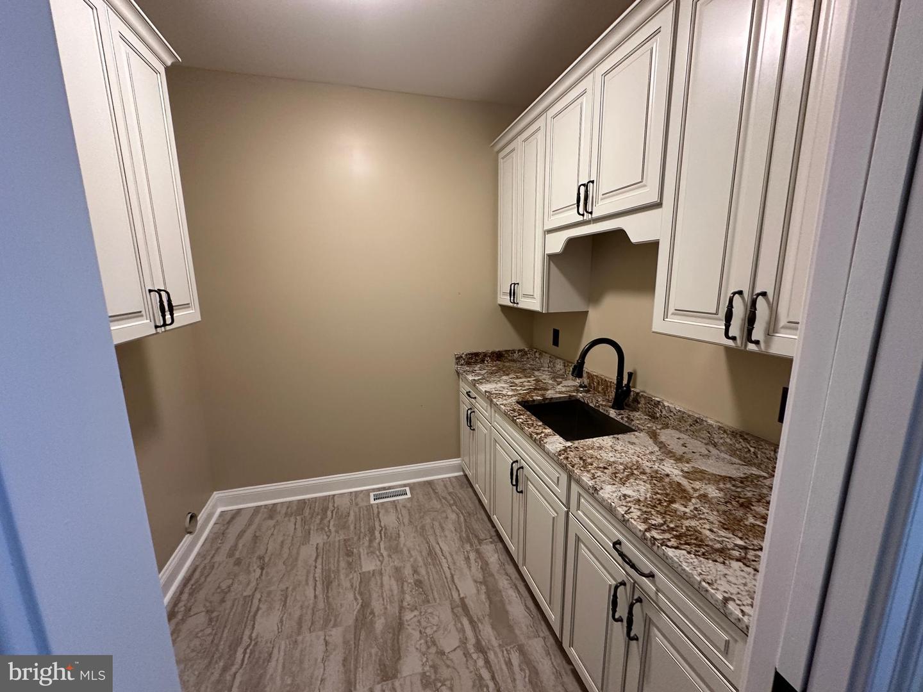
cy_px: 346
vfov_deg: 85.7
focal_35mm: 14
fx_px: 373
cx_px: 462
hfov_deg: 102.1
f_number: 2.2
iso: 250
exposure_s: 1/60
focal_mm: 2.22
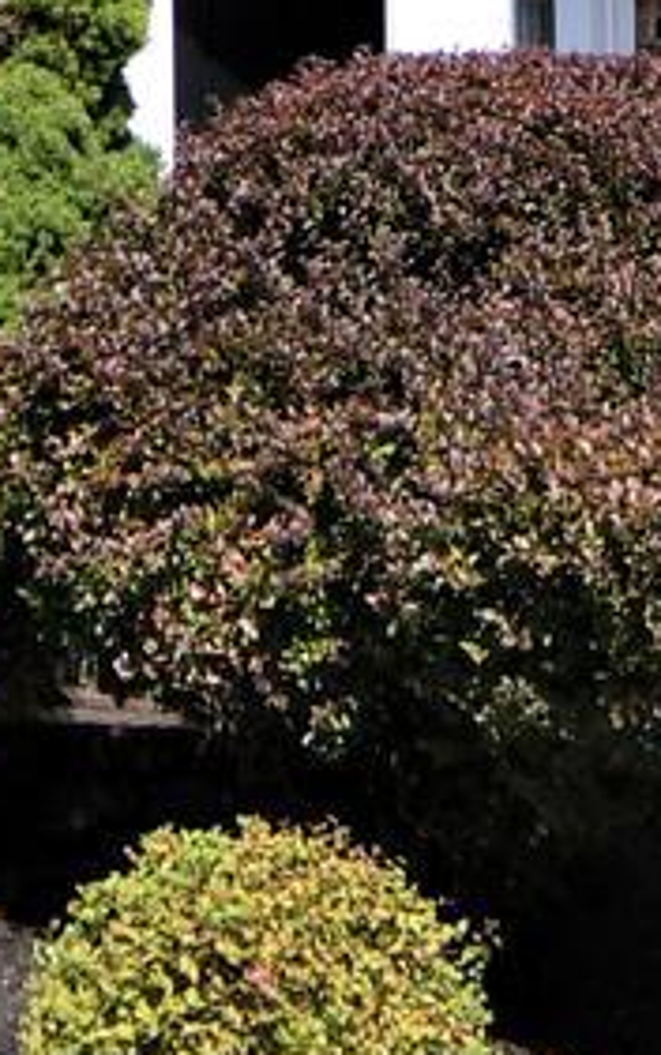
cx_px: 789
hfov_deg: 9.2
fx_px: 4058
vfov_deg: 14.7
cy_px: 88
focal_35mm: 141
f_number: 4.5
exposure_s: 1/1600
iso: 200
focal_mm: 13
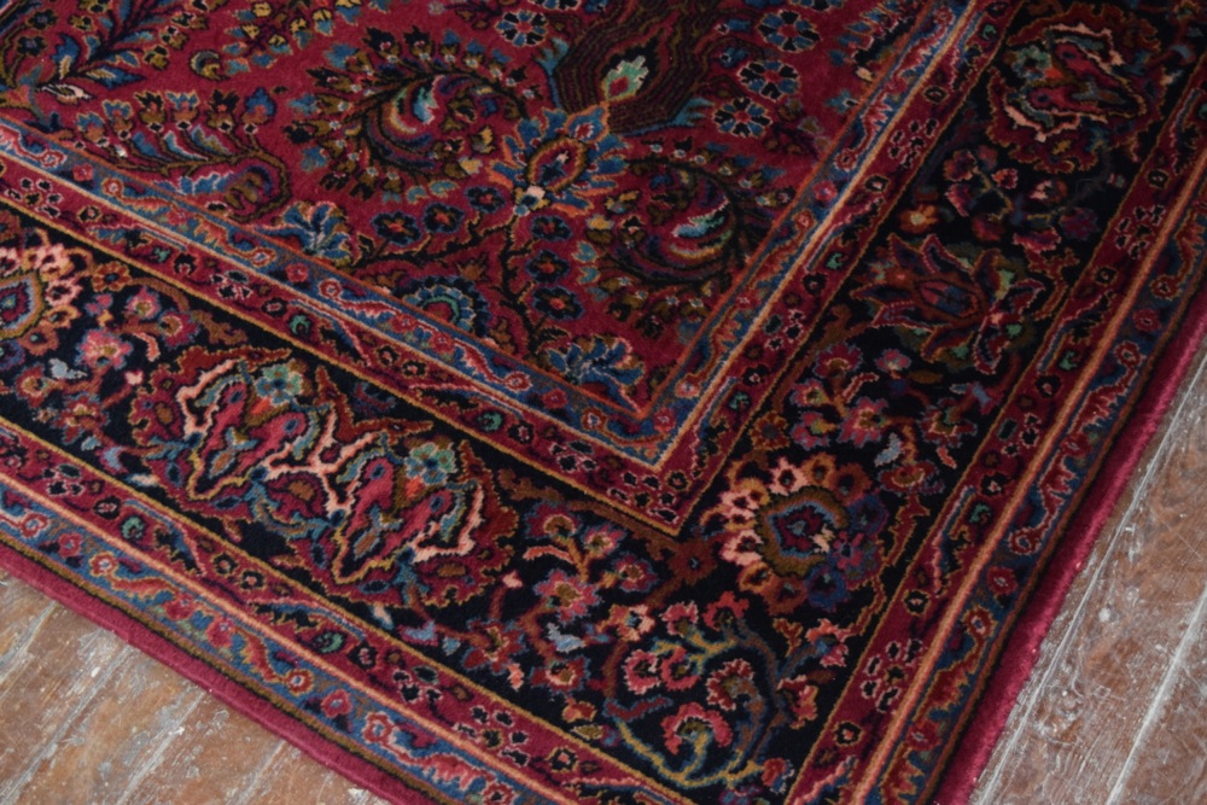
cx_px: 604
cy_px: 402
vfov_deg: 25.1
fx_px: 1811
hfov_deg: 36.9
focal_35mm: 54
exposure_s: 1/60
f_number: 4.8
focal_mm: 36
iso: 2800
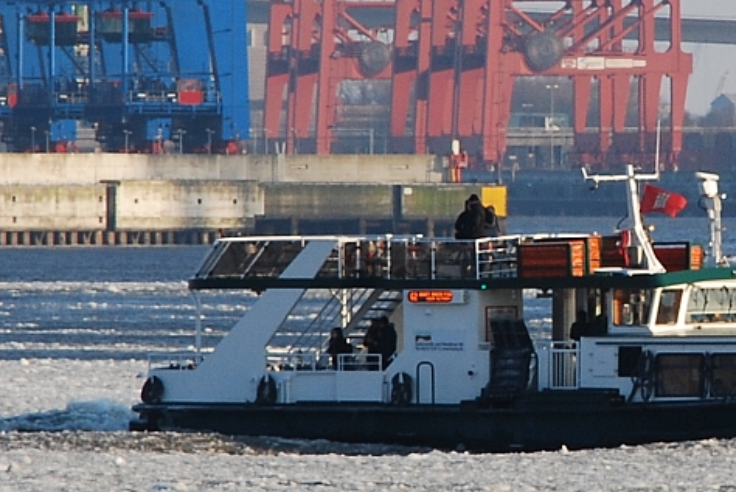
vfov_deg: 3.2
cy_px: 192
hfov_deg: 4.7
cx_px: 593
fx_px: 8944
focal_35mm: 437
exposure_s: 1/160
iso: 200
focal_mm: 135
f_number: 9
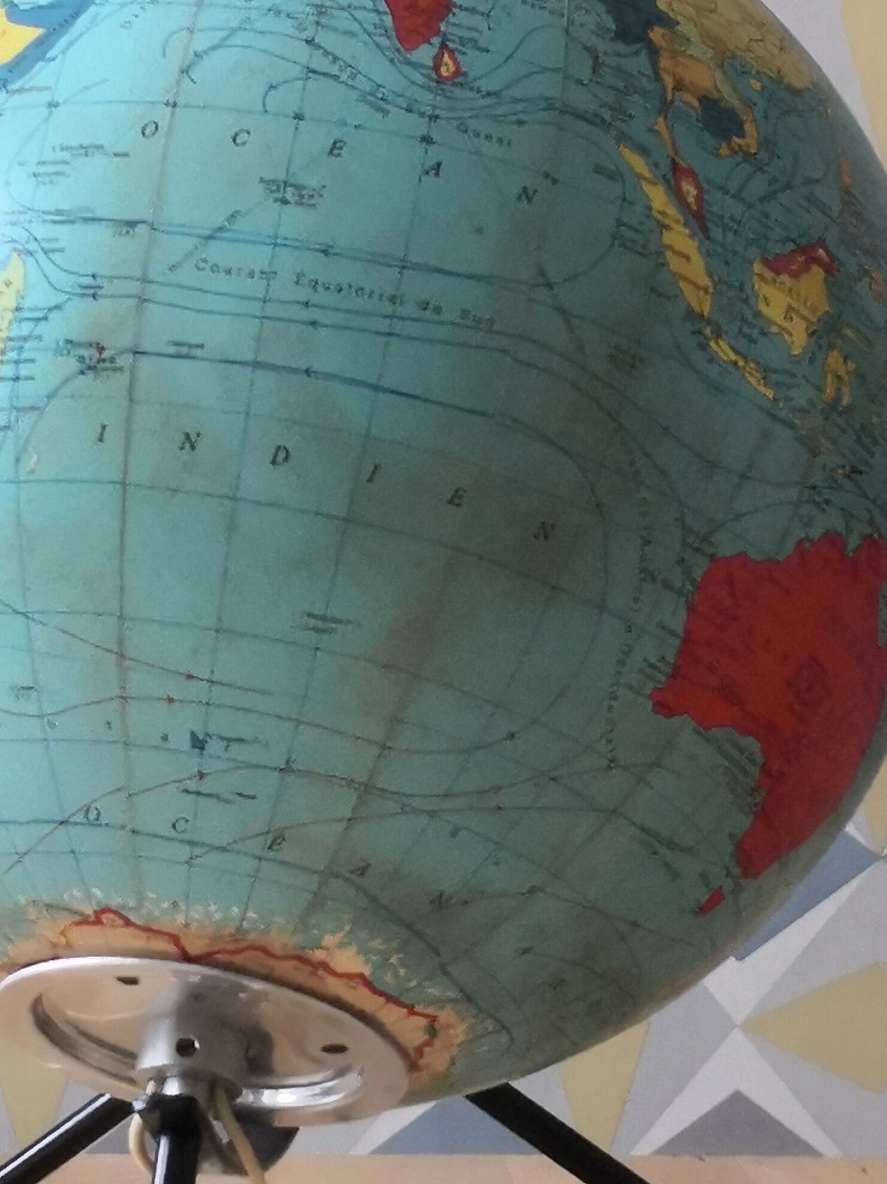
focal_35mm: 109
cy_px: 584
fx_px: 3725
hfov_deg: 13.6
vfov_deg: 18.0
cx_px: 360
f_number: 1.6
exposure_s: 1/30
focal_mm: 3.95
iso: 250
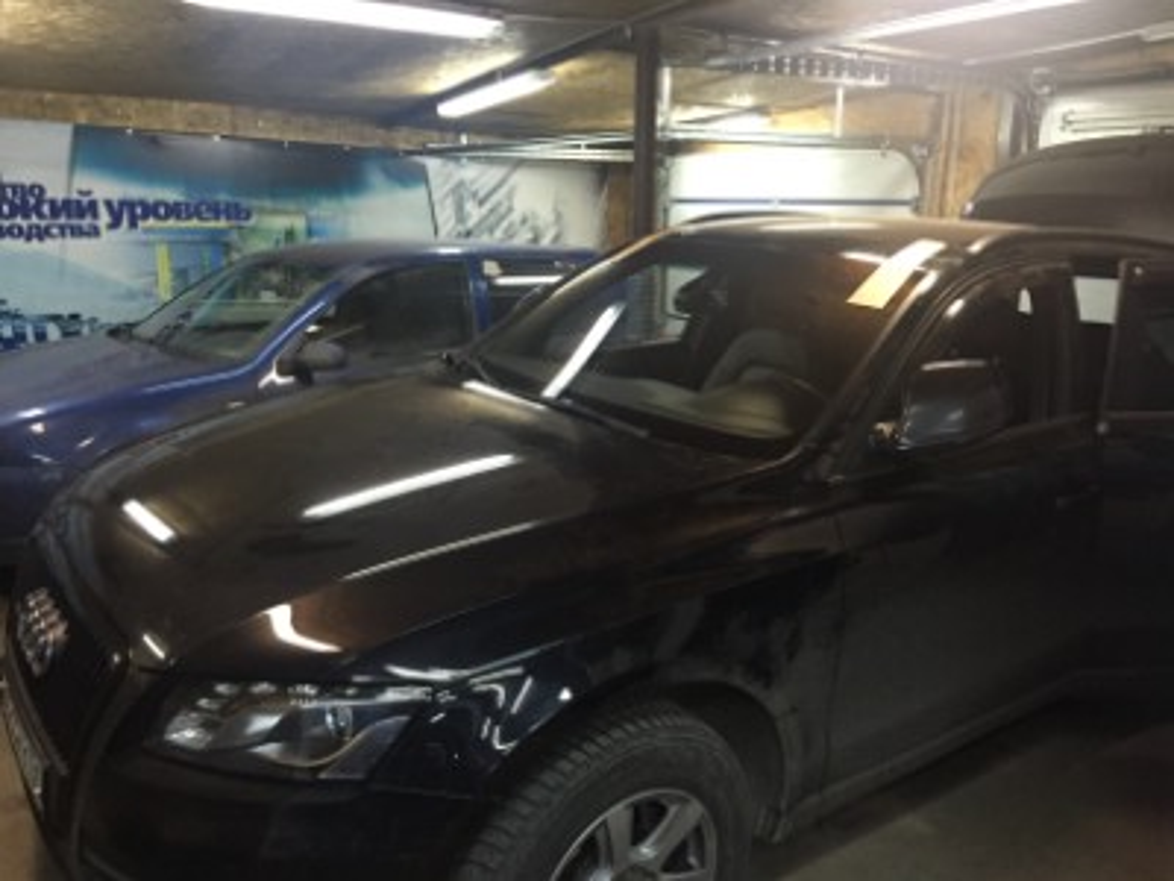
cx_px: 587
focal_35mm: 29
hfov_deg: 61.7
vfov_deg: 48.2
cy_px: 440
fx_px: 984
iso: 320
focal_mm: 4.15
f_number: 2.2
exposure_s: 1/33
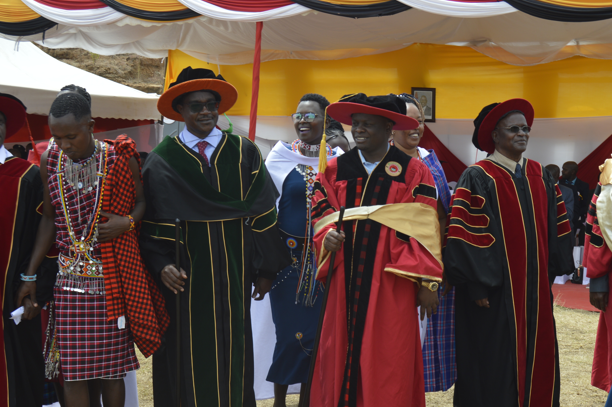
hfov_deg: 36.0
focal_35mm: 55
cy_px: 254
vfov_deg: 24.5
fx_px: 934
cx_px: 387
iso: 100
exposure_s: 1/200
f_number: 7.1
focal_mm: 28
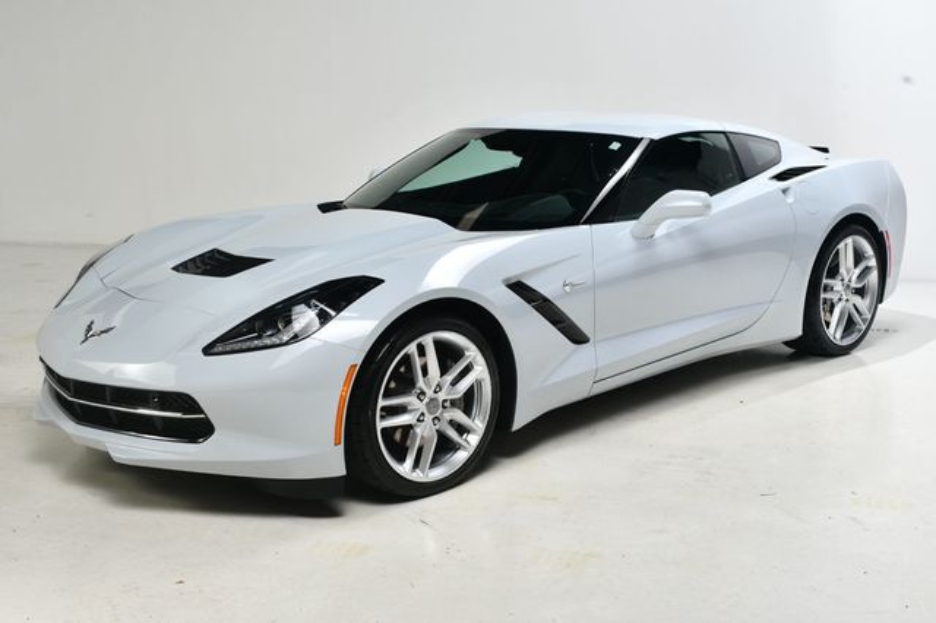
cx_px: 468
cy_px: 312
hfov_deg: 43.6
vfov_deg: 29.8
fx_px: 1169
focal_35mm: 45
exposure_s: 1/160
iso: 100
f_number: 13
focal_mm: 30
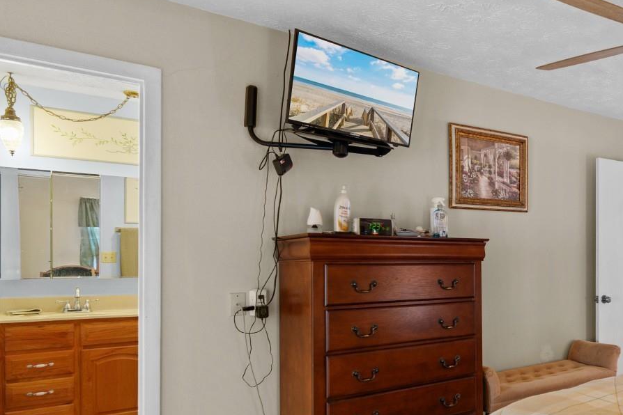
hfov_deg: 55.1
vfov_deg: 44.6
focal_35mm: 29
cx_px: 564
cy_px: 258
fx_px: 502
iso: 100
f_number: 4.8
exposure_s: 2
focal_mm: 11
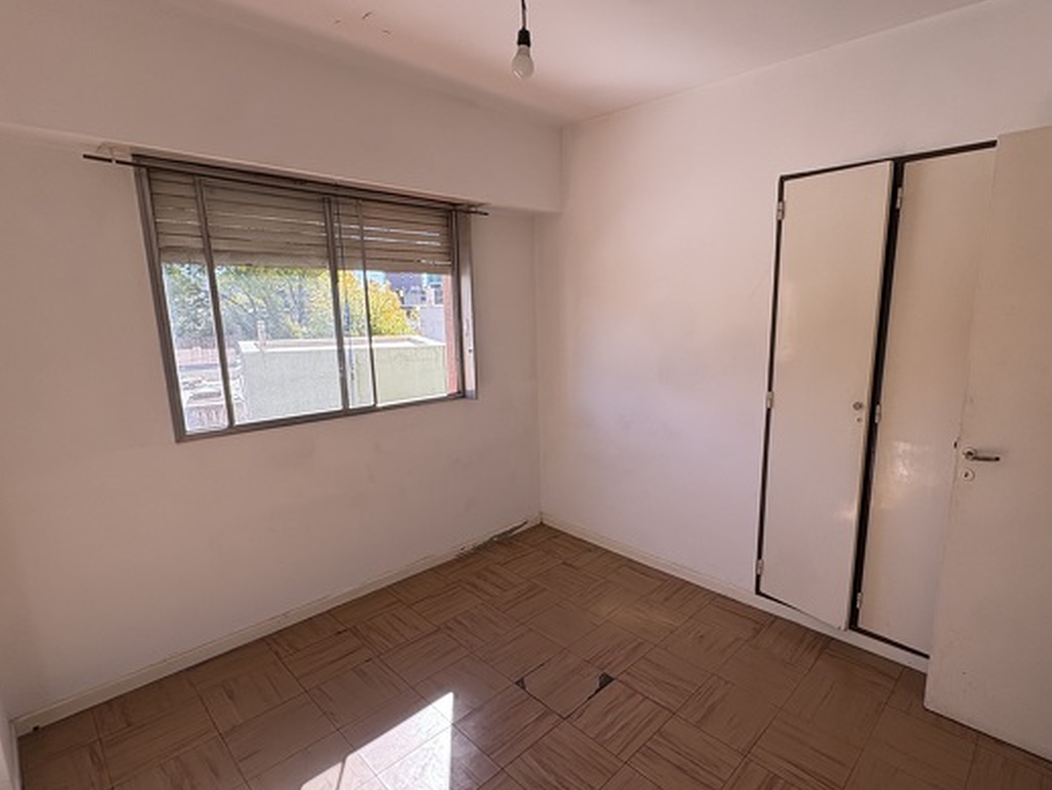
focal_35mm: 18
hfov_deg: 87.2
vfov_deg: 71.6
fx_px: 547
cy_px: 406
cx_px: 599
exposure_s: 1/381
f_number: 2.2
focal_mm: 2.22
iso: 64
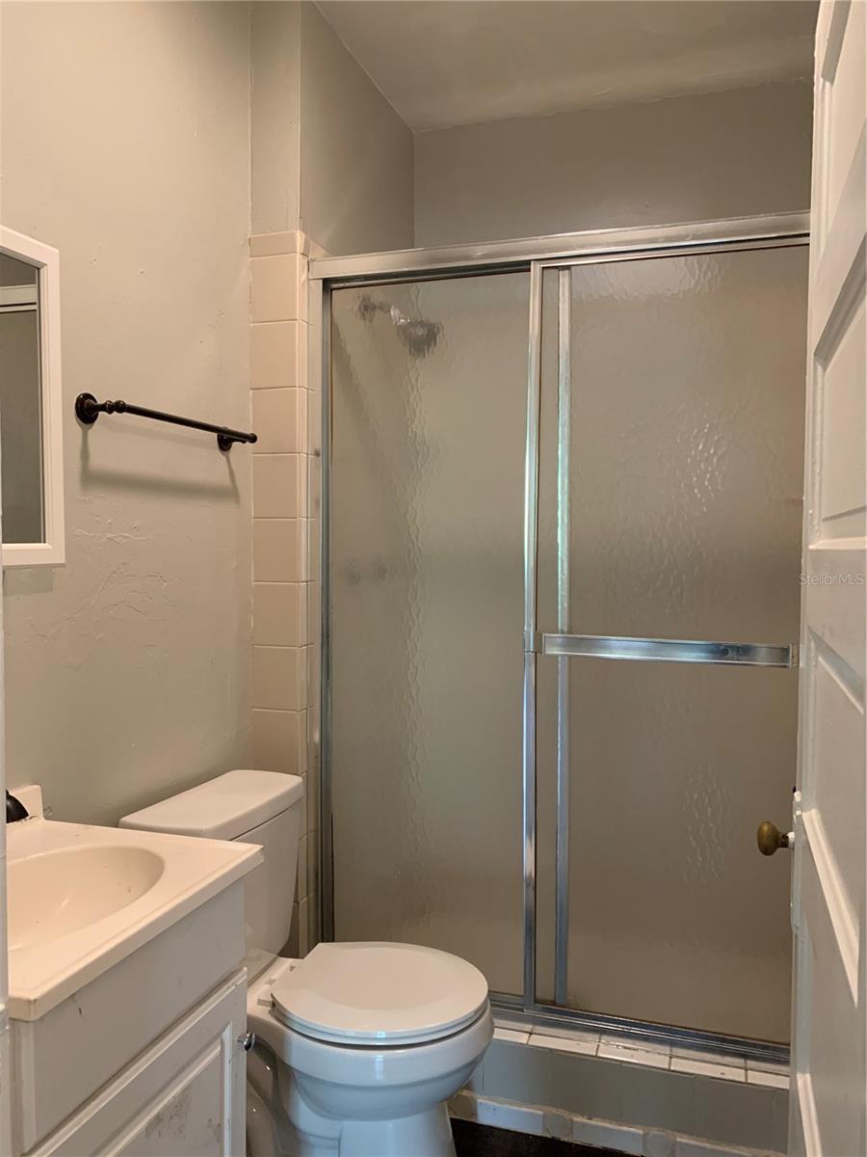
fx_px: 868
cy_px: 578
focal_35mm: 26
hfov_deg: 53.1
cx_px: 434
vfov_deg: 67.3
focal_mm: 4.25
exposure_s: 1/60
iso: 320
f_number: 1.8
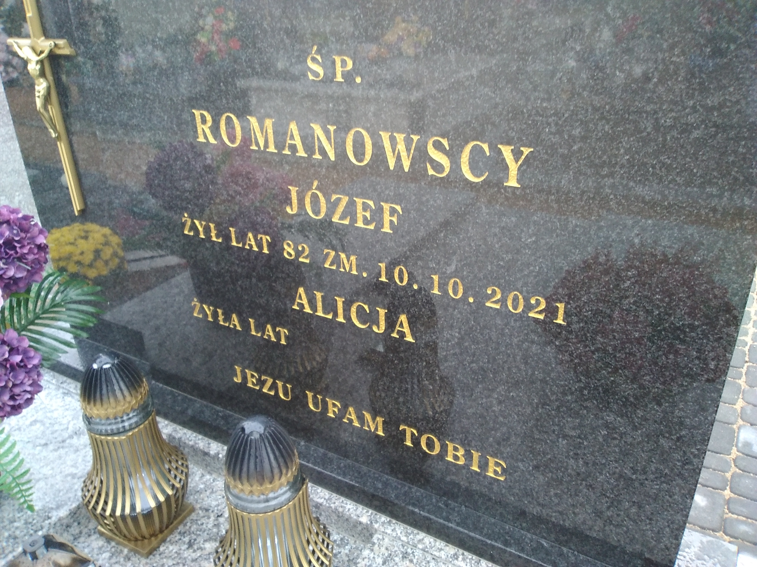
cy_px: 284
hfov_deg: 61.7
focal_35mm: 29
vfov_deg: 48.2
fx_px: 634
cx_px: 378
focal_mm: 2.39
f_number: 2.4
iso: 139
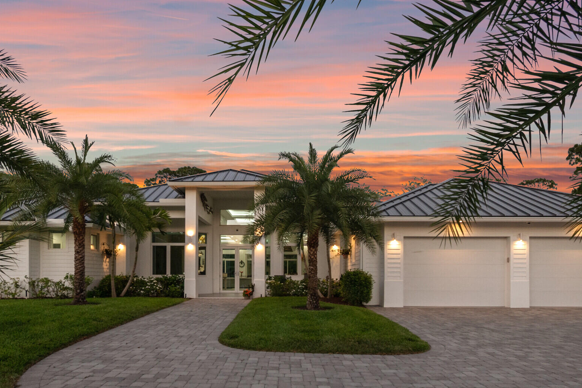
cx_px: 284
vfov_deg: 55.0
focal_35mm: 22
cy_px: 281
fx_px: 356
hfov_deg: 78.6
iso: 500
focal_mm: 10
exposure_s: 1/40
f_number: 8
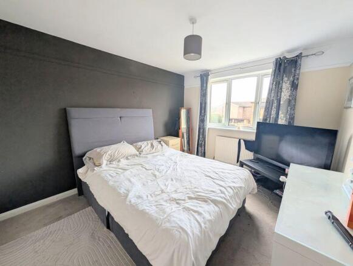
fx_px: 122
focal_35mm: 12
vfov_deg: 94.6
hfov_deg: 110.5
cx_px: 176
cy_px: 133
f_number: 1.7
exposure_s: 1/86.6
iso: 68
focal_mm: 2.02
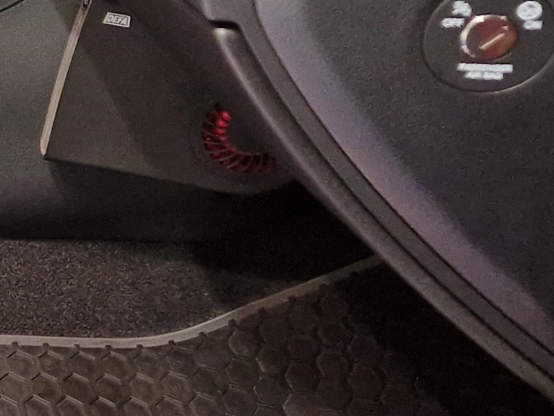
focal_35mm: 113
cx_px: -529
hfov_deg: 14.6
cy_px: -44
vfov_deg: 12.9
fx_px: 1809
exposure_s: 1/100
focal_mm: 5.4
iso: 320
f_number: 1.8
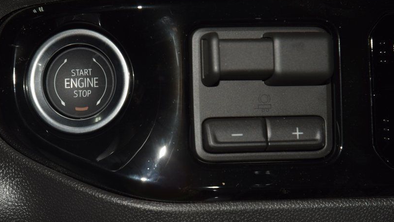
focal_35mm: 140
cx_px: 162
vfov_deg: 8.7
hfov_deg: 15.3
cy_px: 113
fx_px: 1463
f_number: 8
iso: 100
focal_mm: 70
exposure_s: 1/125
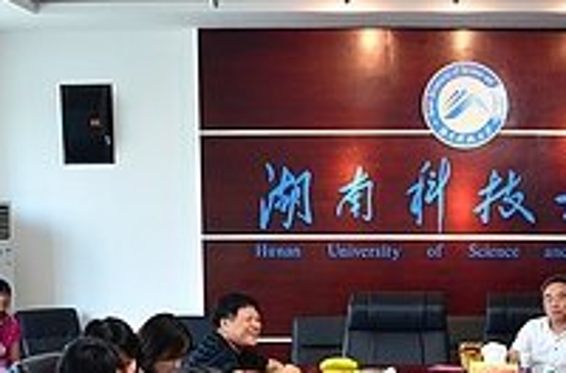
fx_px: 1481
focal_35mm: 94
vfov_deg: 13.7
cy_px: 527
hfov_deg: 21.3
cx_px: 461
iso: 1250
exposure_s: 1/40
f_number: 6.3
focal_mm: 21
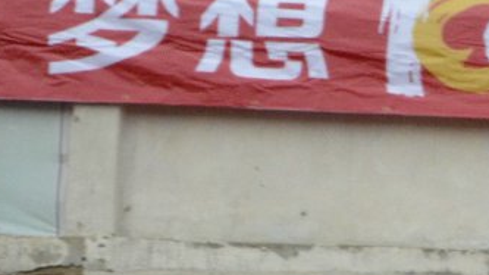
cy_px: 609
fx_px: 1465
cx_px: 1427
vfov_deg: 9.7
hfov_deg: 11.6
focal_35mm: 113
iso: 1250
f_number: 14
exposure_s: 1/800
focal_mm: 12
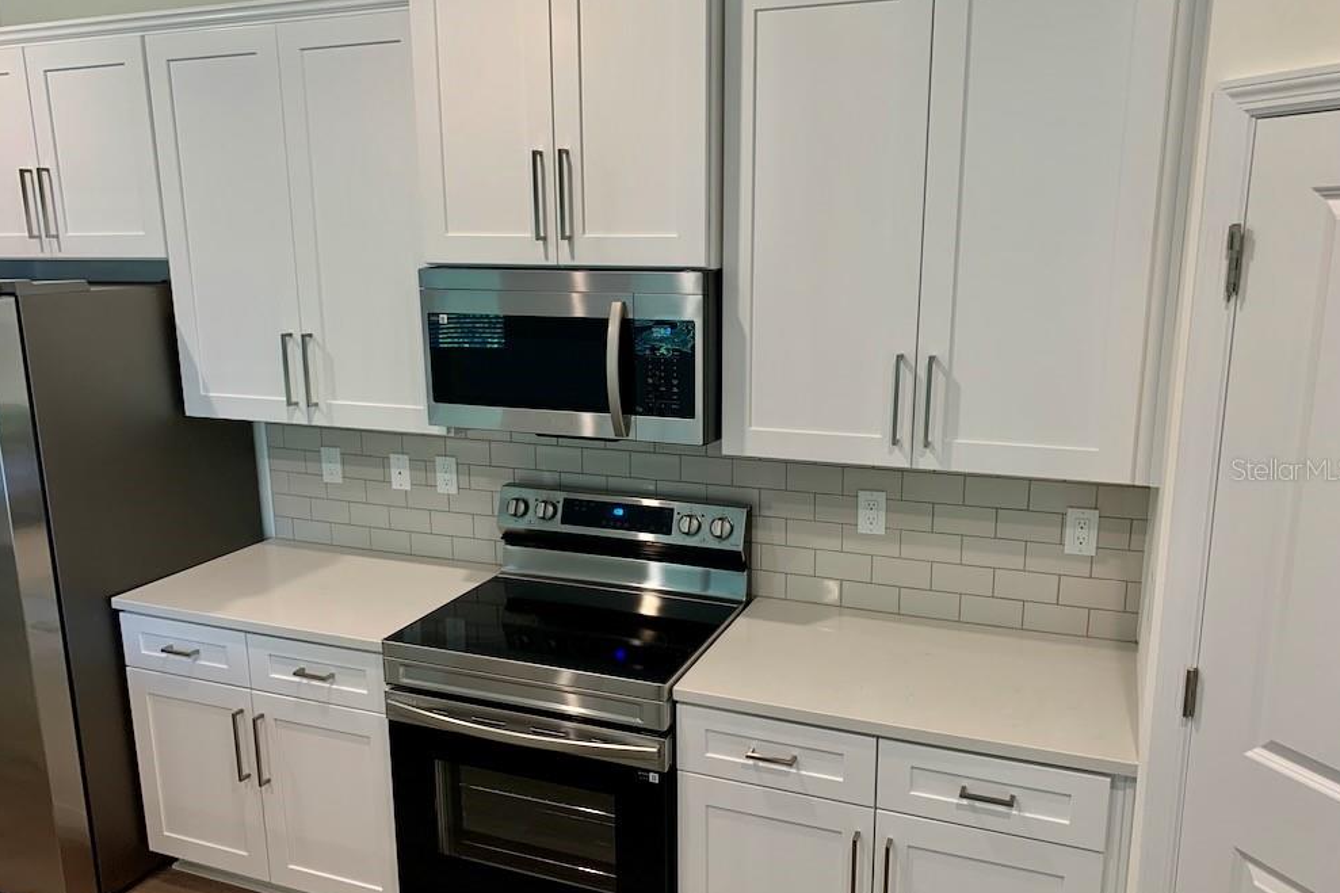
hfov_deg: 65.5
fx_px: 1042
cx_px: 665
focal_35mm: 28
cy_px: 469
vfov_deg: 46.4
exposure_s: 1/60
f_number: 1.8
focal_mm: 4.25
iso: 64
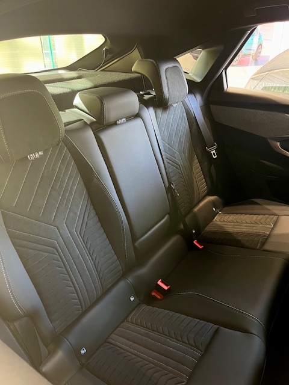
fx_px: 289
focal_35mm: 26
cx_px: 144
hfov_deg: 53.1
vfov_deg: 67.3
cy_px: 192
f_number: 1.6
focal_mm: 5.1
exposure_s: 1/60
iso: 320
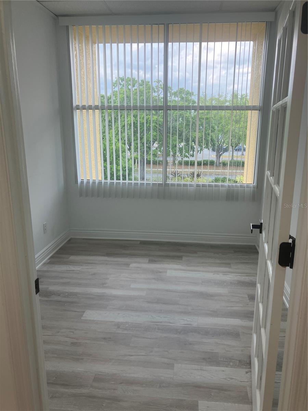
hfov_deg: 49.7
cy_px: 206
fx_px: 332
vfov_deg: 63.4
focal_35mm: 28
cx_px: 154
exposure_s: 1/164
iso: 25
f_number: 1.8
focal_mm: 3.99
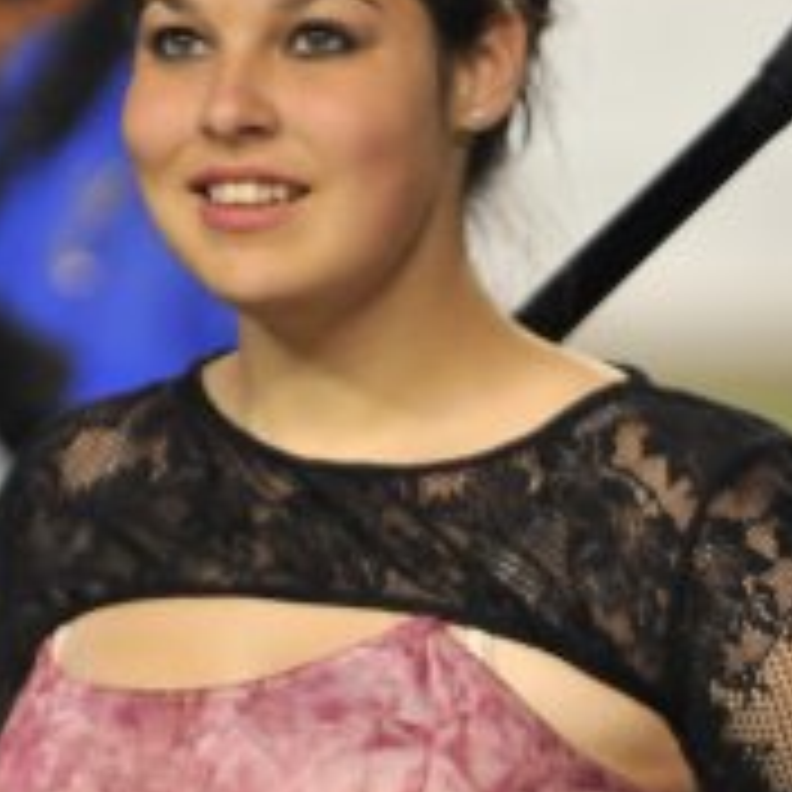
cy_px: 788
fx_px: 22494
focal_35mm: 869
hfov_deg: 2.0
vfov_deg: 2.0
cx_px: 344
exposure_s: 1/500
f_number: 2.8
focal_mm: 200
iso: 1600
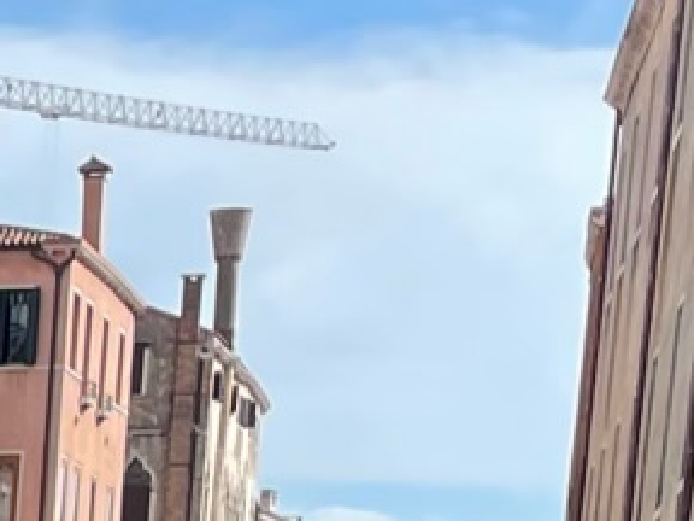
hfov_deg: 9.8
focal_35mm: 185
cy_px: 1438
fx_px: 3709
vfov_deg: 7.3
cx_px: -792
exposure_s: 1/1887
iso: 32
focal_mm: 4.2
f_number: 1.6
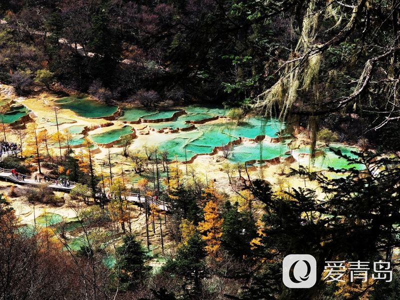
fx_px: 1652
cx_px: 200
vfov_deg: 10.4
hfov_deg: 13.8
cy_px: 150
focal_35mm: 143
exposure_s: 1/359
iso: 50
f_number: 3.4
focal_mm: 14.46
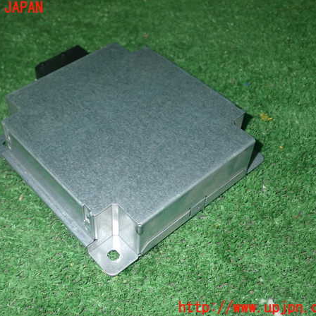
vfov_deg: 37.6
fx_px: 465
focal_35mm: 45
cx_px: 126
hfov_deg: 37.4
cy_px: 158
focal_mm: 6.83
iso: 400
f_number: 8
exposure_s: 1/40
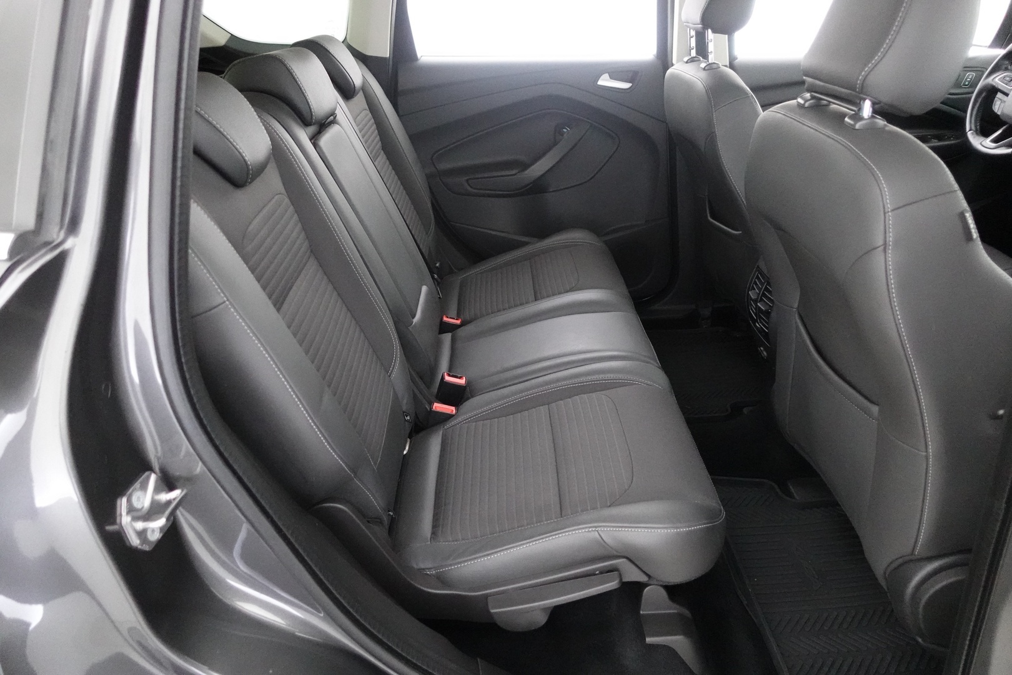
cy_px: 338
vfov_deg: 53.1
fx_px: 675
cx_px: 506
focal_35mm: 24
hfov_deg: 73.7
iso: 5000
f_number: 1.8
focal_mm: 9.4
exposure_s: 1/60
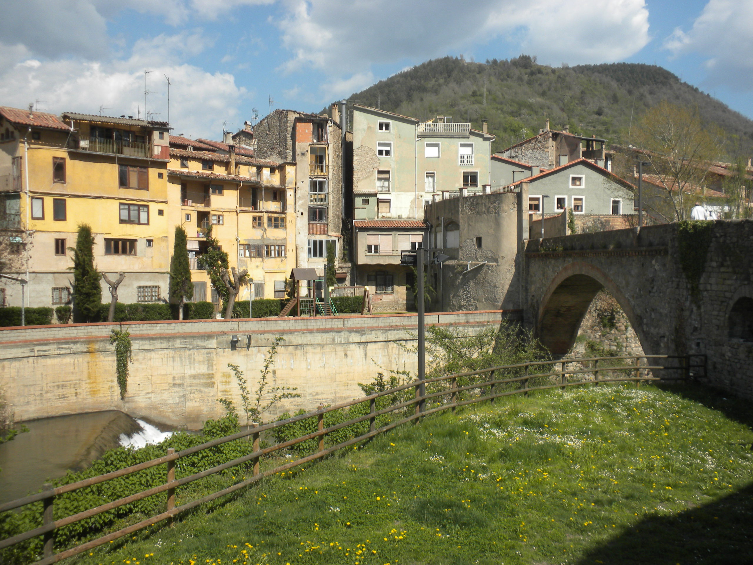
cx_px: 376
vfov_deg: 38.7
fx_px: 805
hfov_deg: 50.1
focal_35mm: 37
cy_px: 282
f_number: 10
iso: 64
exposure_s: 1/113
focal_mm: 6.6
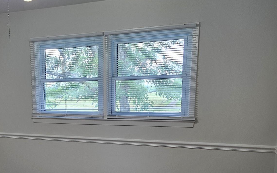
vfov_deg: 28.5
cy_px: 142
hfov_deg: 44.1
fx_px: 332
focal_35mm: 44
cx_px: 78
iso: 125
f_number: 1.8
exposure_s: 1/120
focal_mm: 5.4
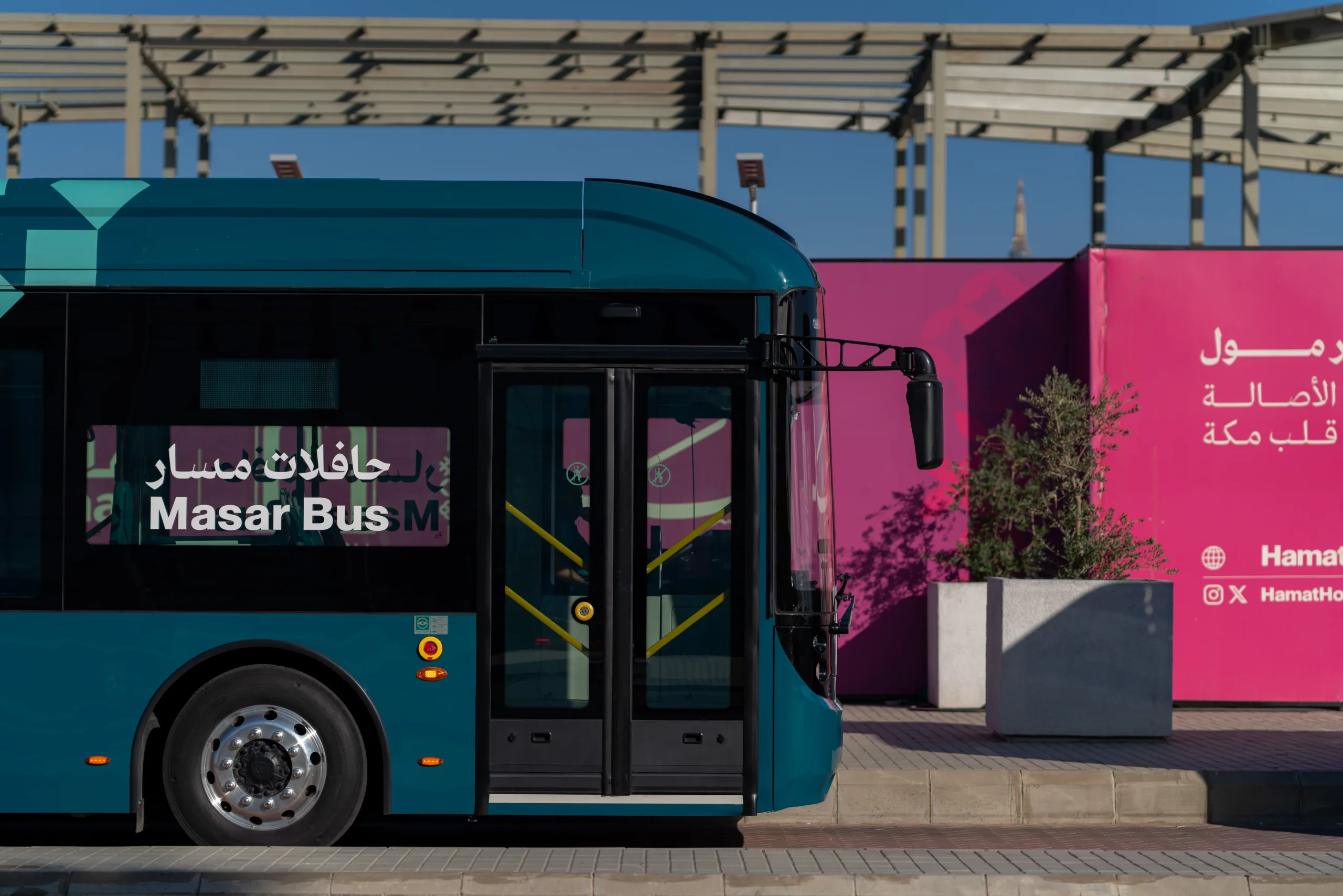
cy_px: 448
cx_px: 672
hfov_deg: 23.9
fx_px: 3171
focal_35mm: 85
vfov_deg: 16.1
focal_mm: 85
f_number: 2.2
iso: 80
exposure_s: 1/4000
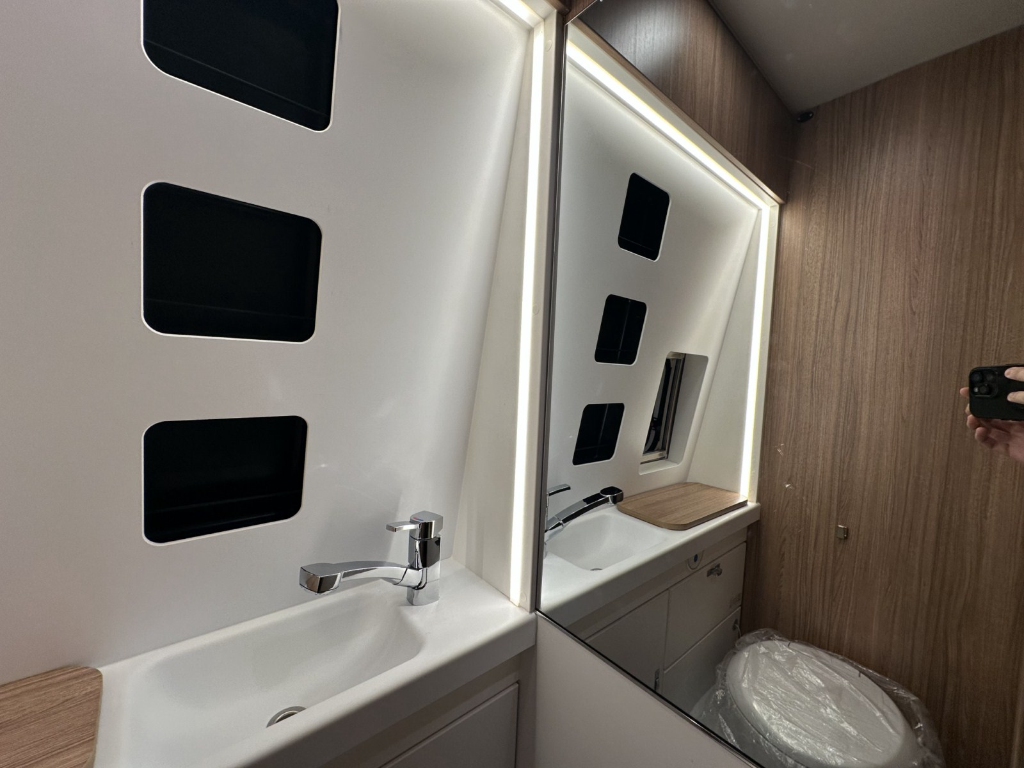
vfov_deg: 85.7
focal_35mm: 14
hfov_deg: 102.1
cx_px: 512
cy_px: 384
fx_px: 414
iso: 80
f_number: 2.2
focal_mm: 2.22
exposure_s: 1/100
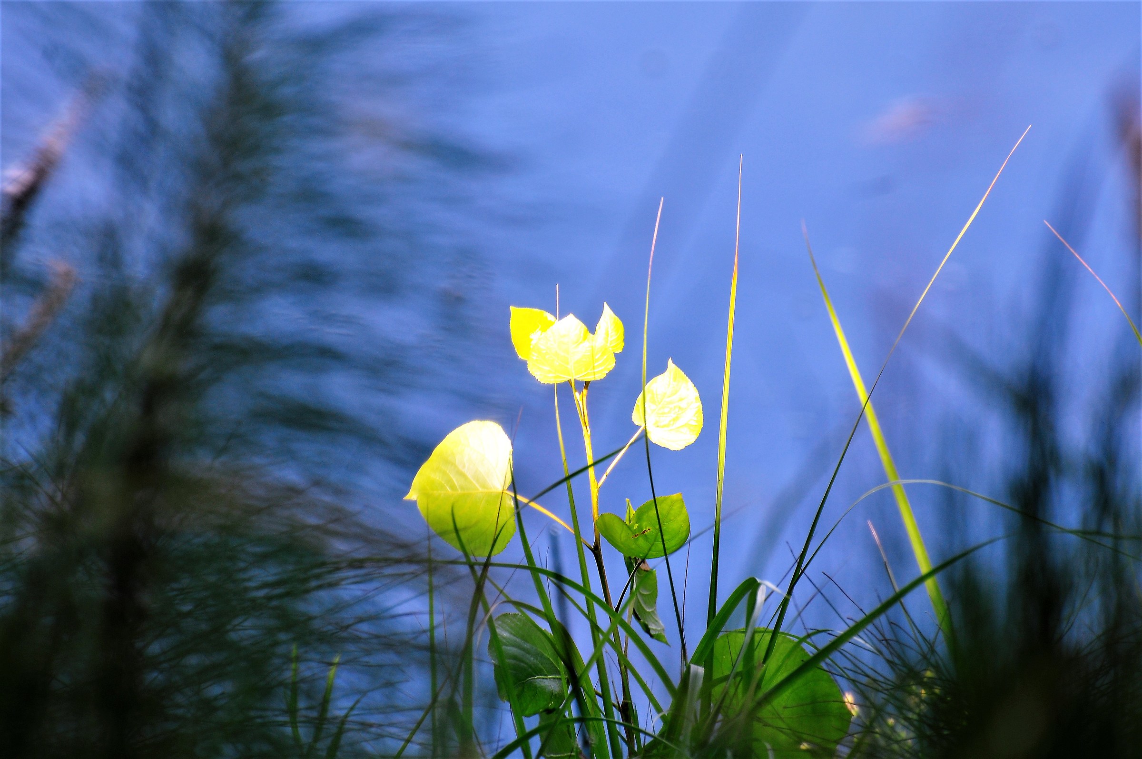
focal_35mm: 450
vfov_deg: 3.0
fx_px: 14257
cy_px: 380
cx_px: 571
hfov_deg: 4.6
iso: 200
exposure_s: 1/80
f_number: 6.3
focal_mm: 300
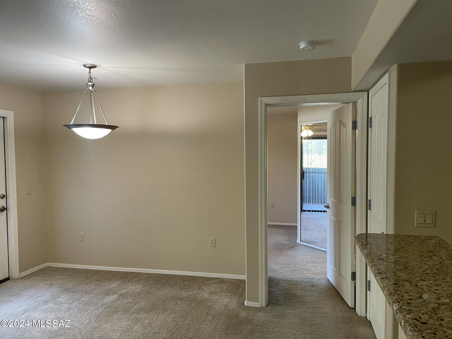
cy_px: 170
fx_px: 339
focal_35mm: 26
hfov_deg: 67.3
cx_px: 226
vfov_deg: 53.1
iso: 100
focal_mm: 4.2
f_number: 1.6
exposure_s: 1/60
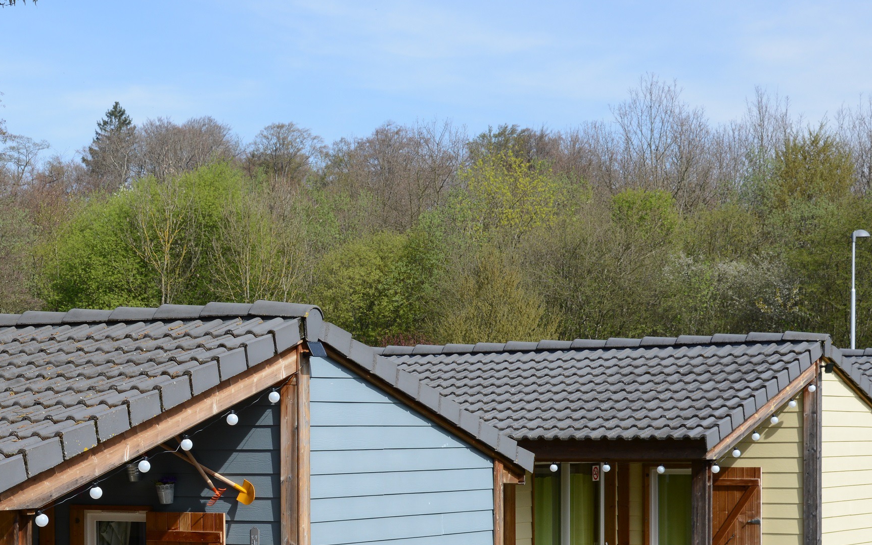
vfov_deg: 14.8
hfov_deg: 23.6
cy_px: 510
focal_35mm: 87
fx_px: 2067
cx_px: 222
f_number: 11
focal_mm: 40
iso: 200
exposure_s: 1/160
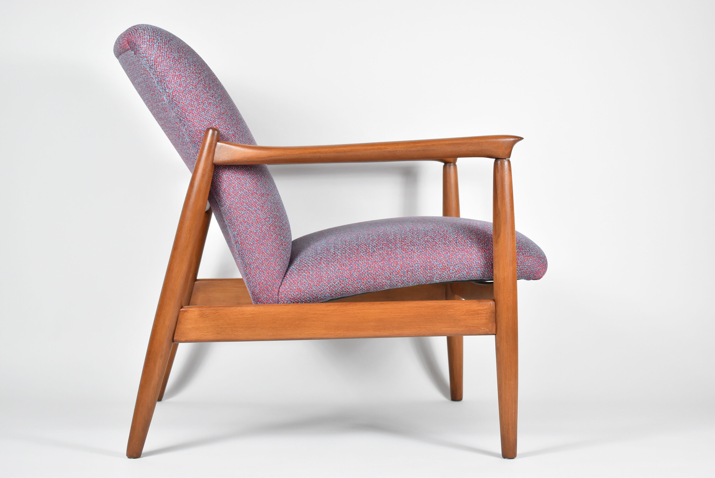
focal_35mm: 63
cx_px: 358
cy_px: 239
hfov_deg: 31.9
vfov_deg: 21.6
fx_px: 1252
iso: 1600
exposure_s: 1/125
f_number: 5
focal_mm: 42
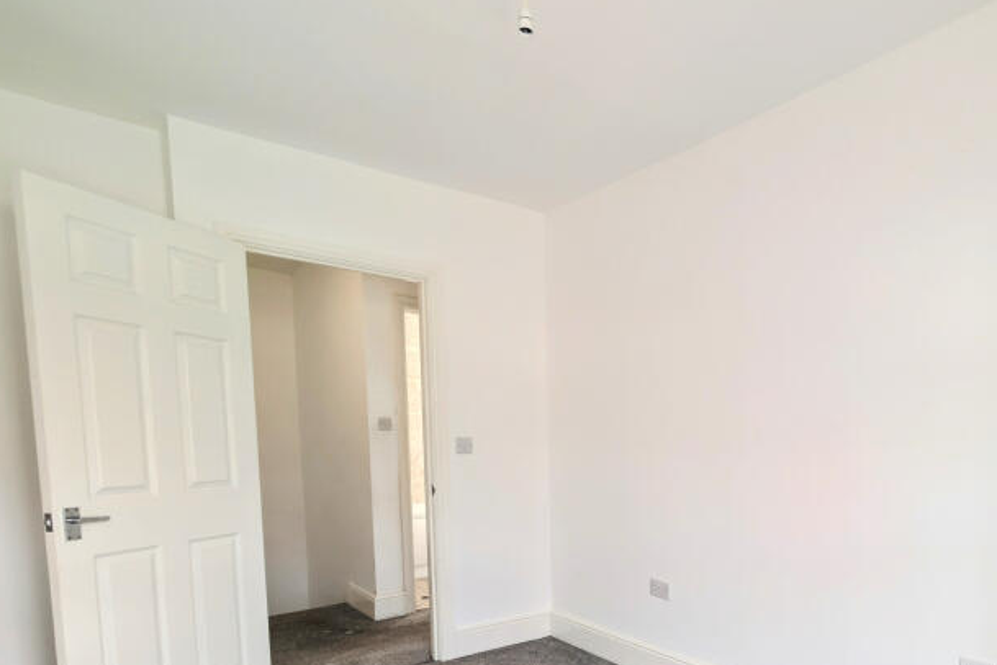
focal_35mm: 21
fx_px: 582
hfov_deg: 75.8
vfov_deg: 56.7
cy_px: 495
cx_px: 738
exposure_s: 1/60
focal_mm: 2.02
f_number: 1.7
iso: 52
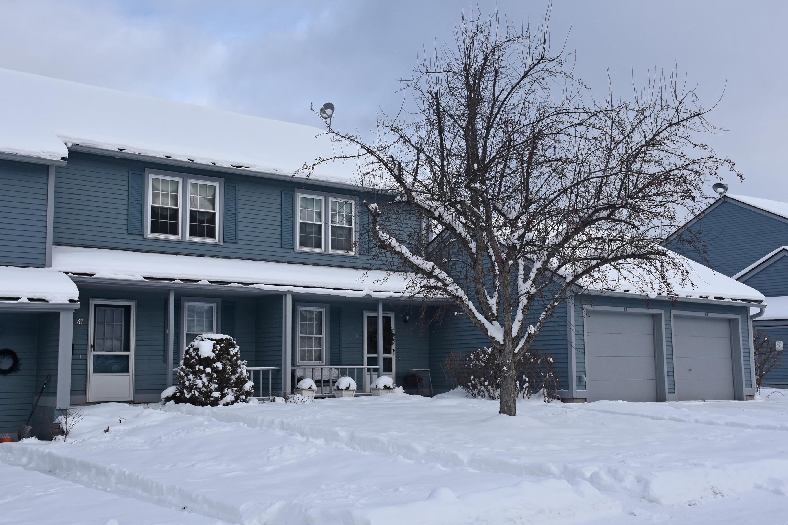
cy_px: 262
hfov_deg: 44.0
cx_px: 379
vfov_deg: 30.2
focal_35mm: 45
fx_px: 975
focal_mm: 27
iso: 450
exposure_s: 1/500
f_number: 8
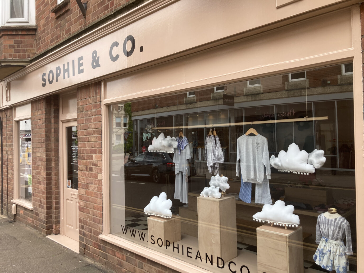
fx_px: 294
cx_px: 182
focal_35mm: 28
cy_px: 136
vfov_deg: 49.7
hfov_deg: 63.4
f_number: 1.8
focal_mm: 3.99
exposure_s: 1/188
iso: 20
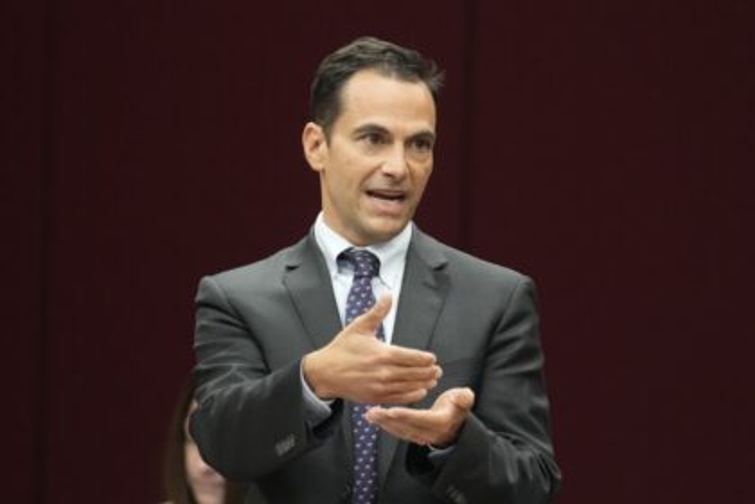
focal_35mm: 342
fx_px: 7172
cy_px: 252
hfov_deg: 6.0
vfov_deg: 4.0
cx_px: 378
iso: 3200
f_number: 4
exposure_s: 1/250
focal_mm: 228
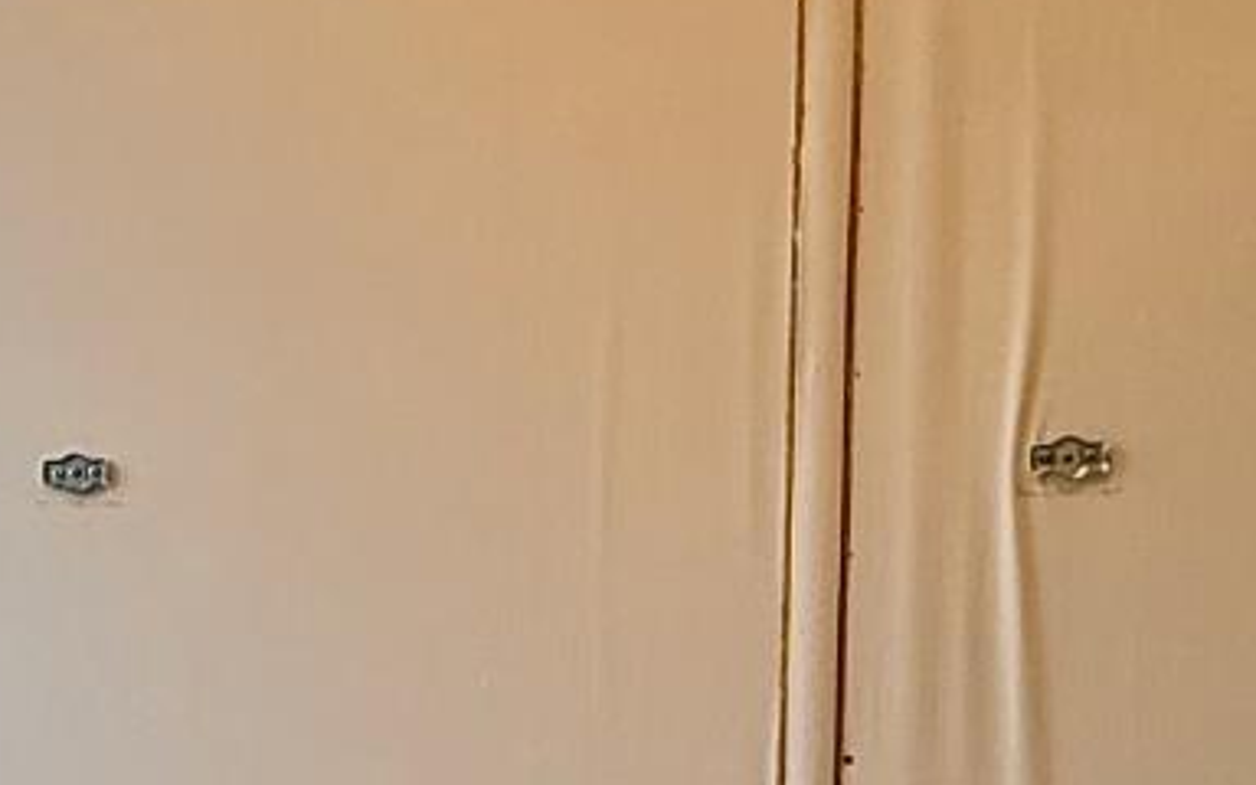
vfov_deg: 21.9
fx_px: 1985
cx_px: 307
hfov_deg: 34.3
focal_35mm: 58
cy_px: 695
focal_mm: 2.22
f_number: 2.2
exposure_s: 1/120
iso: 160
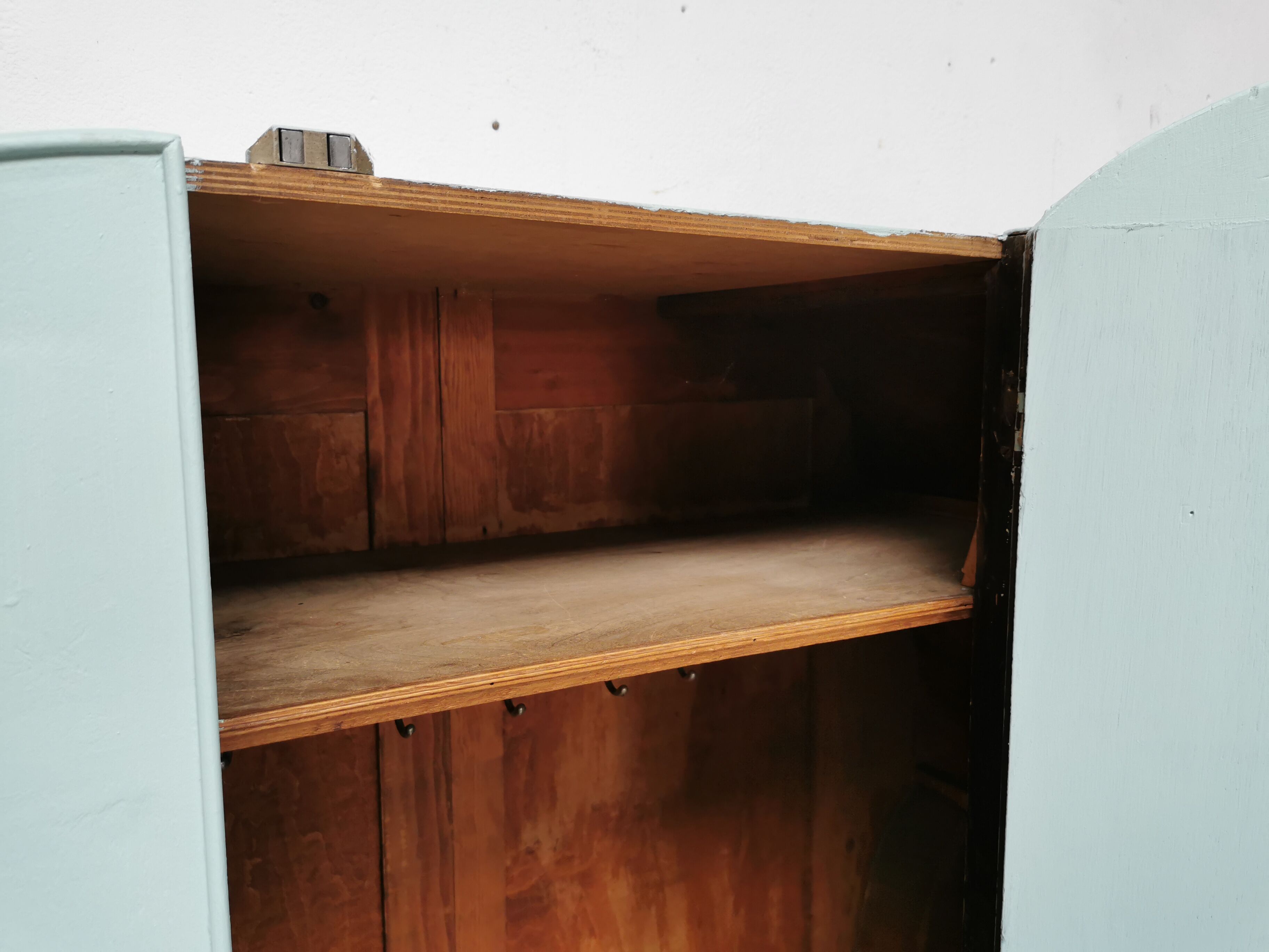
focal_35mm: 27
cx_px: 634
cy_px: 476
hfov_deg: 65.3
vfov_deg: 51.4
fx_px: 990
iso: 125
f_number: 1.8
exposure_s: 1/100
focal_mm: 5.58
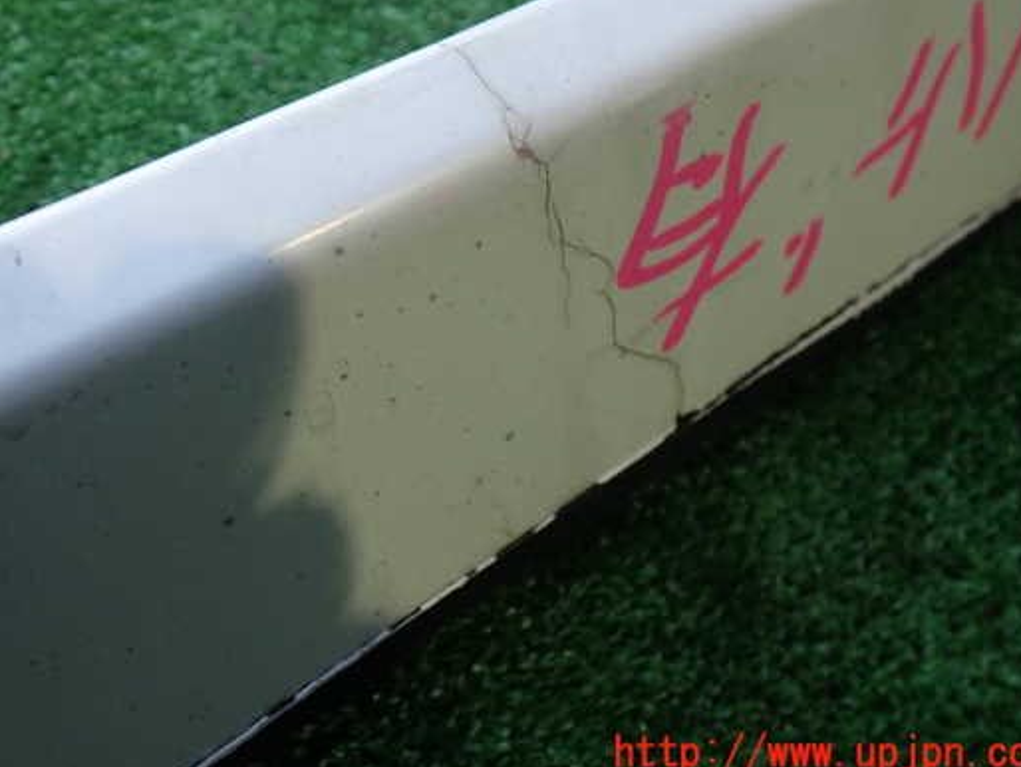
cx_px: 467
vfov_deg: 40.6
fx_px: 1033
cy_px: 332
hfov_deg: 52.5
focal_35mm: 35
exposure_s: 1/50
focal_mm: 5.4
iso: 200
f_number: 2.3
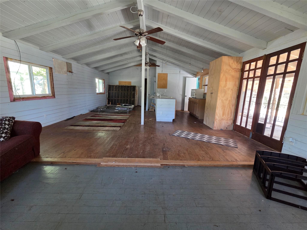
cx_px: 154
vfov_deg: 89.9
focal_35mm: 13
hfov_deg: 106.2
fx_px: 115
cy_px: 115
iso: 500
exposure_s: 1/60
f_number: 2.2
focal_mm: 2.2
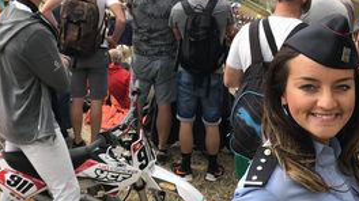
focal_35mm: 74
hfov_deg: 28.5
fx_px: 704
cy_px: 62
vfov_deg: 16.2
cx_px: 126
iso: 20
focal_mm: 3.99
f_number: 1.8
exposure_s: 1/720
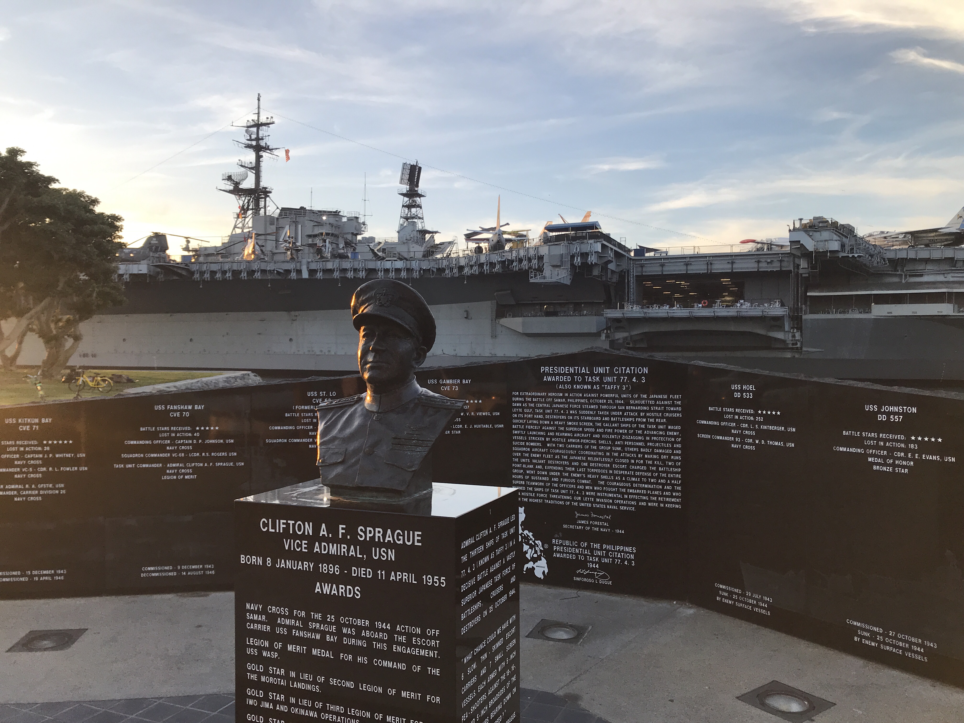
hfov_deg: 63.4
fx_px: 780
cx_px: 482
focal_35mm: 28
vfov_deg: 49.7
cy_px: 362
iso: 20
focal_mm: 3.99
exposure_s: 1/195
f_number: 1.8
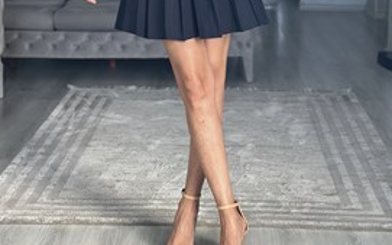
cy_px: -38
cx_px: 171
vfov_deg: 13.4
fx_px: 1014
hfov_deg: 21.9
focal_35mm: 95
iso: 125
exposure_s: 1/172
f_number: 1.78
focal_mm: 6.86
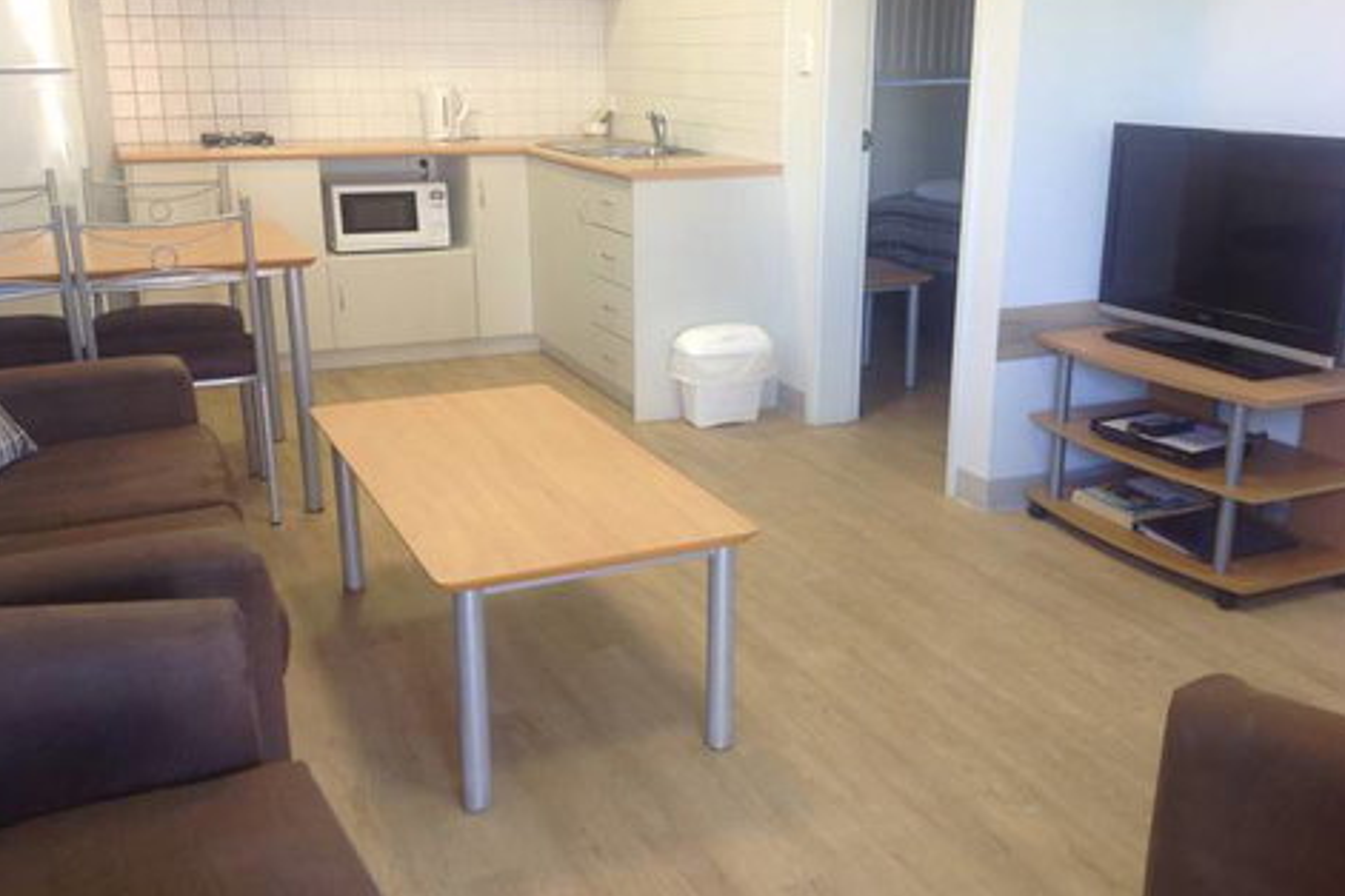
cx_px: 677
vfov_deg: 35.9
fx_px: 1382
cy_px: 425
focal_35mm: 37
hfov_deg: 51.9
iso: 64
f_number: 2.4
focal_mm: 4.28
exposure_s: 1/15
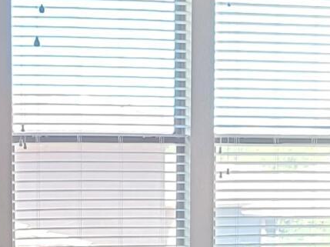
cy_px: 393
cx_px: 182
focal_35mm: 182
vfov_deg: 8.0
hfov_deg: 10.9
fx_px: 1734
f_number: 1.8
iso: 200
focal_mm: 5.4
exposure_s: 1/119
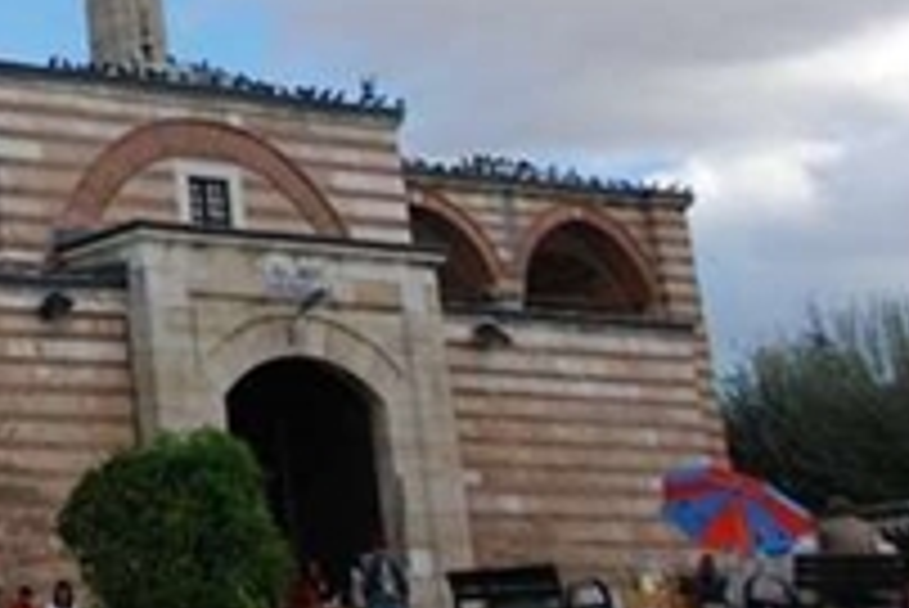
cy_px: -164
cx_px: -333
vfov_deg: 13.5
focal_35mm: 98
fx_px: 2476
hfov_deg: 19.0
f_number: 5.6
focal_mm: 22
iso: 100
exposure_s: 1/320
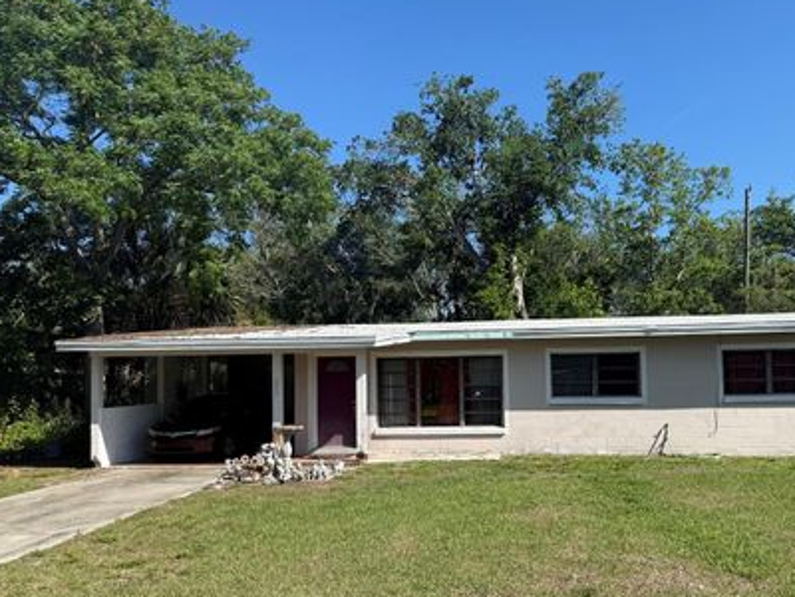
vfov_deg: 46.6
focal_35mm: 30
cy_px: 349
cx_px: 471
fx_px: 689
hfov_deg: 59.5
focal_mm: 6.76
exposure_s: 1/3759
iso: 80
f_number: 1.78
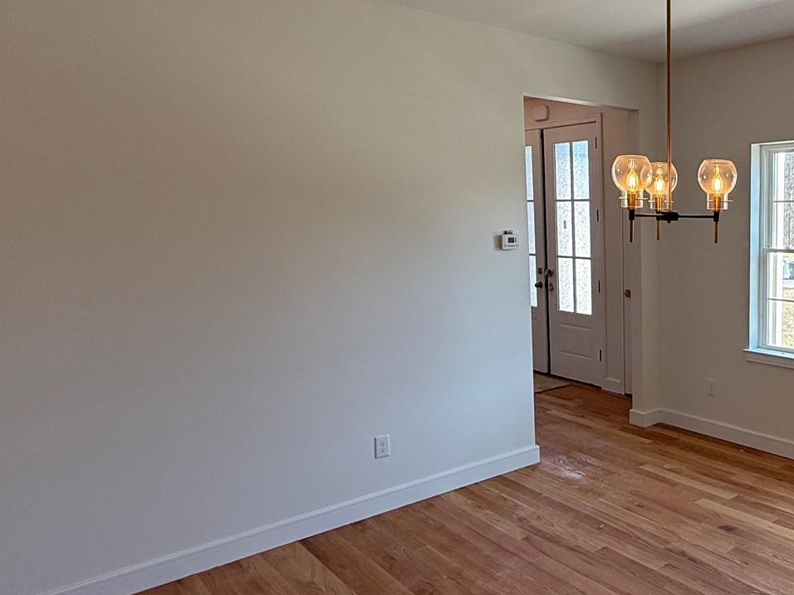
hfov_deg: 52.7
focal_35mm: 30
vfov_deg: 46.8
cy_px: 293
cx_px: 713
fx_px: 688
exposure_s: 1/184
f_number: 2.2
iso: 64
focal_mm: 2.22
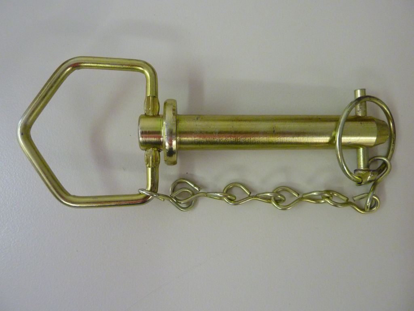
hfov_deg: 69.4
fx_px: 299
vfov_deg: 54.9
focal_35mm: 25
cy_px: 156
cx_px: 207
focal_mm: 4.1
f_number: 3.3
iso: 400
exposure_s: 1/30
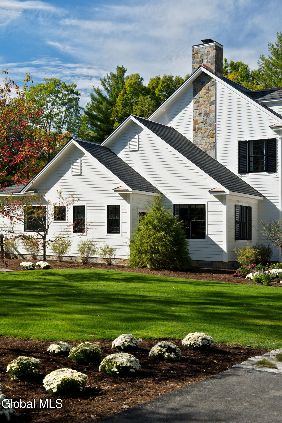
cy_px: 212
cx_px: 141
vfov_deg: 39.6
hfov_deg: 27.0
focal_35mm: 50
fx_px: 587
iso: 100
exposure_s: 1/40
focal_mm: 50
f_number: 10
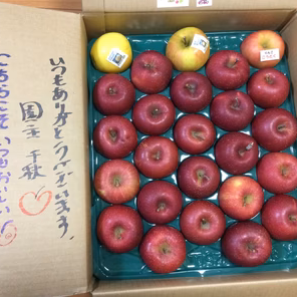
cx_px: 137
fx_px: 359
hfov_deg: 44.9
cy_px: 148
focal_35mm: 37
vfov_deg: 44.9
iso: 250
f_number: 2.4
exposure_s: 1/33
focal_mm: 3.3
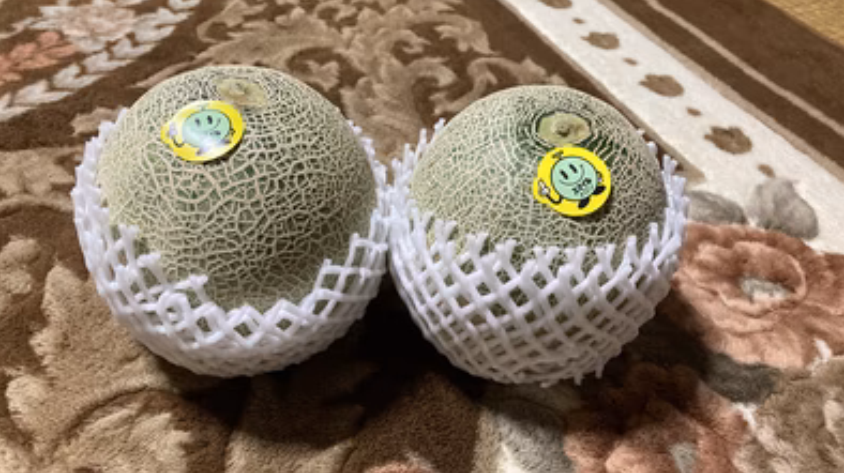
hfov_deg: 62.7
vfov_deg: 37.7
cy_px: 250
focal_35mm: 31
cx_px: 418
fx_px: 693
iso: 320
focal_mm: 3.99
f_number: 1.8
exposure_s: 1/50
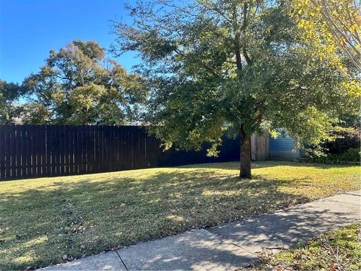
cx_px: 180
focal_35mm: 24
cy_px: 136
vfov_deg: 56.8
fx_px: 250
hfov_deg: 71.6
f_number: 1.78
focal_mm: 6.86
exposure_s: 1/850
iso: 80
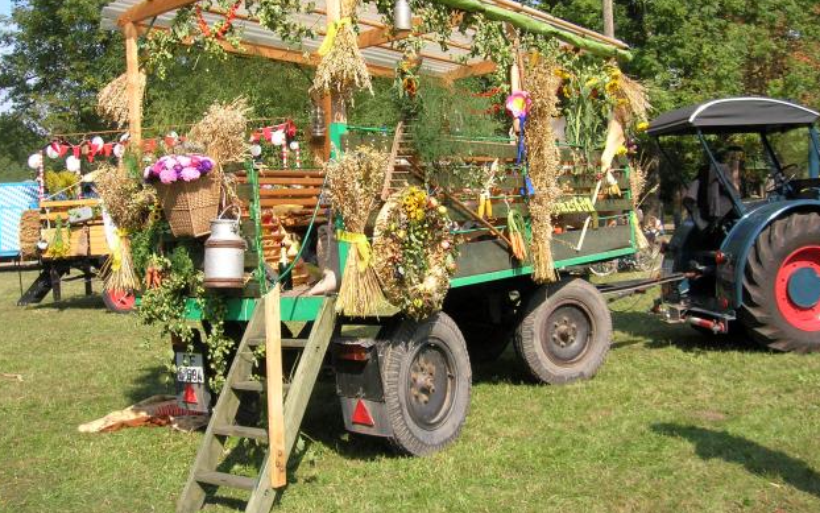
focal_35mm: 37
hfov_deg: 52.7
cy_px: 203
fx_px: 827
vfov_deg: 34.3
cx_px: 407
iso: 50
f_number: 4.9
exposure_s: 1/221
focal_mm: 5.7
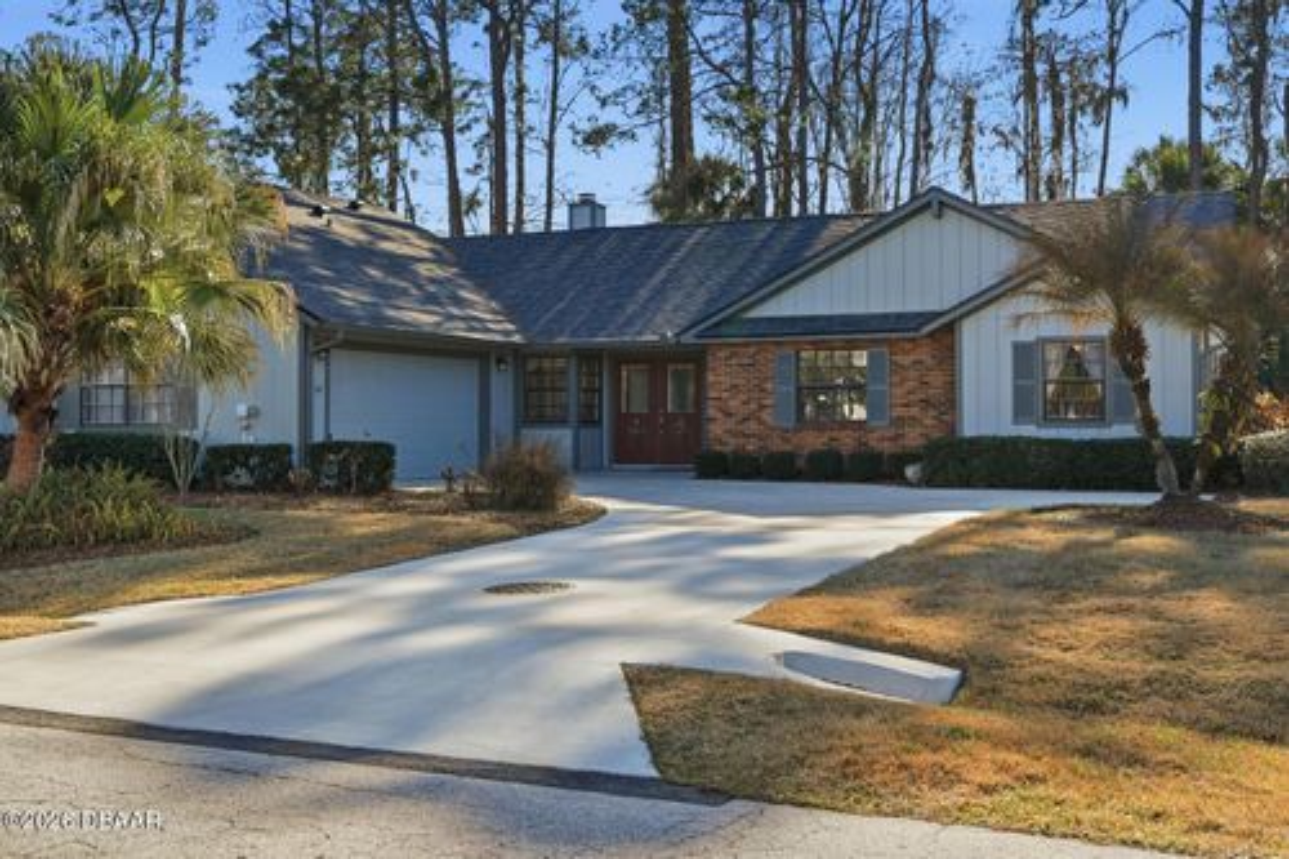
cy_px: 430
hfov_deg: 48.5
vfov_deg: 33.4
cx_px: 644
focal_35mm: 40
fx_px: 1432
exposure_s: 1/8000
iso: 160
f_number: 4
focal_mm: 27
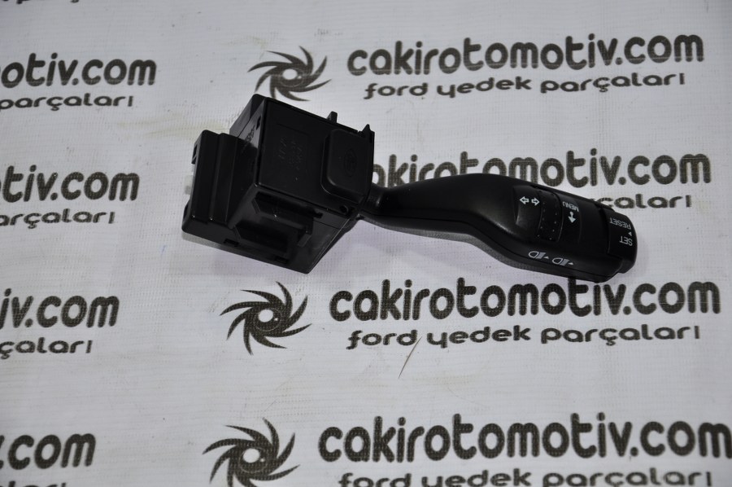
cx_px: 366
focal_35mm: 112
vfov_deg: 12.2
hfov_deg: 18.2
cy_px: 244
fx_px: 2285
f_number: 5.3
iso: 200
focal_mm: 75
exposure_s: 1/60
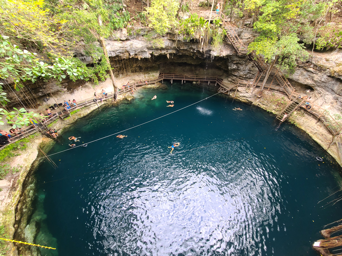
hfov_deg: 106.2
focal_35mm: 13
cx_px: 171
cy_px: 128
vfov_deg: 89.9
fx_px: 128
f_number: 2.2
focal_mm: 2.2
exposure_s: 1/59
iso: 80
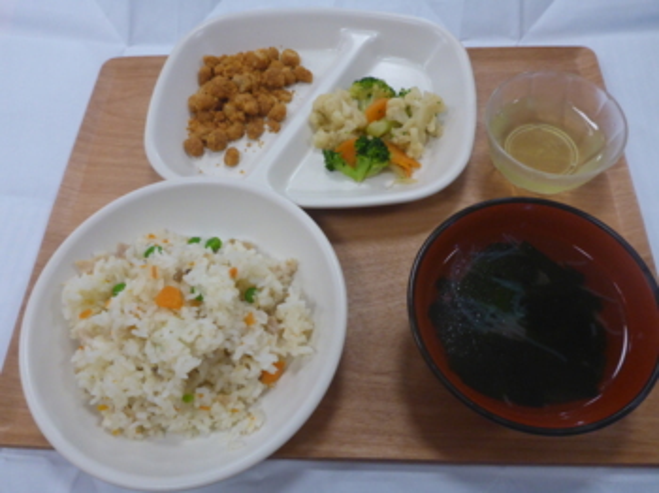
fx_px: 533
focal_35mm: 28
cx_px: 330
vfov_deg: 49.7
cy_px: 246
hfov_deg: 63.5
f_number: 3.3
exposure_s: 1/100
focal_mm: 4.9
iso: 400
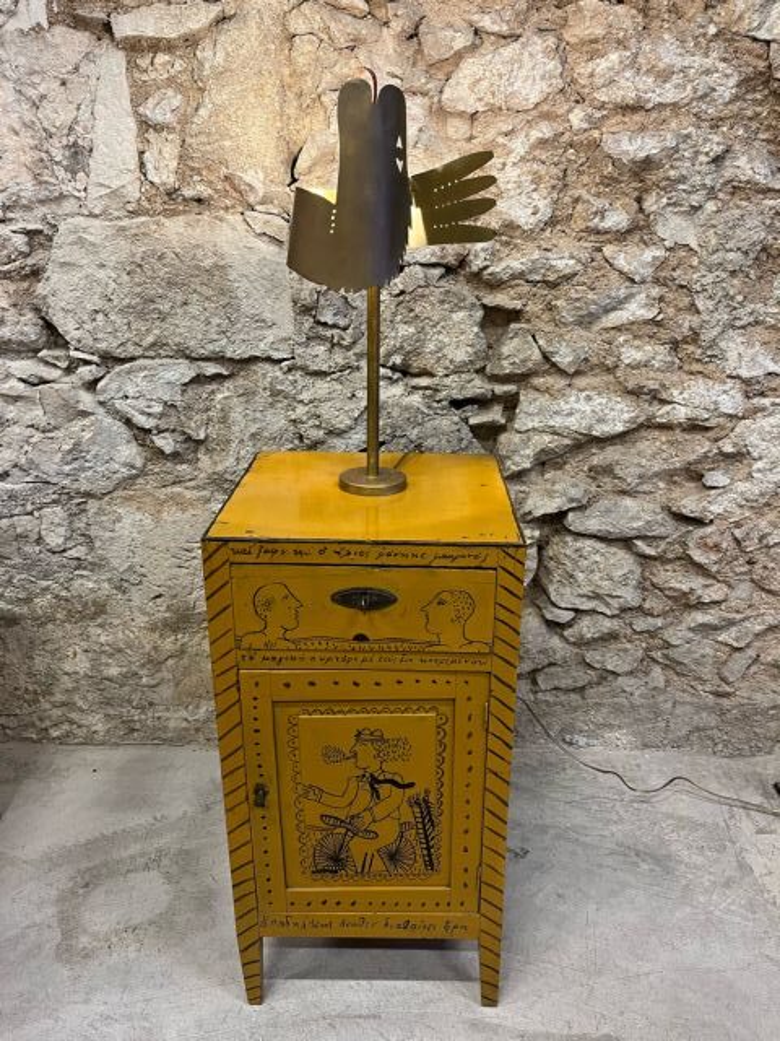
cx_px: 390
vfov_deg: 67.3
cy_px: 520
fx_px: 781
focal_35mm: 26
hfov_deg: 53.1
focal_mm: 5.1
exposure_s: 1/50
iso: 160
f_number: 1.6
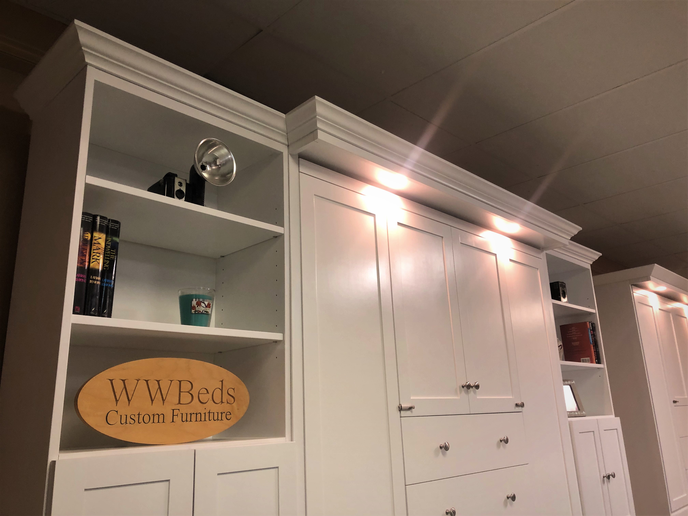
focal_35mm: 28
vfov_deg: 49.7
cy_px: 258
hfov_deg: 63.4
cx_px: 344
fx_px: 557
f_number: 1.8
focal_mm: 3.99
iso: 40
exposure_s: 1/20
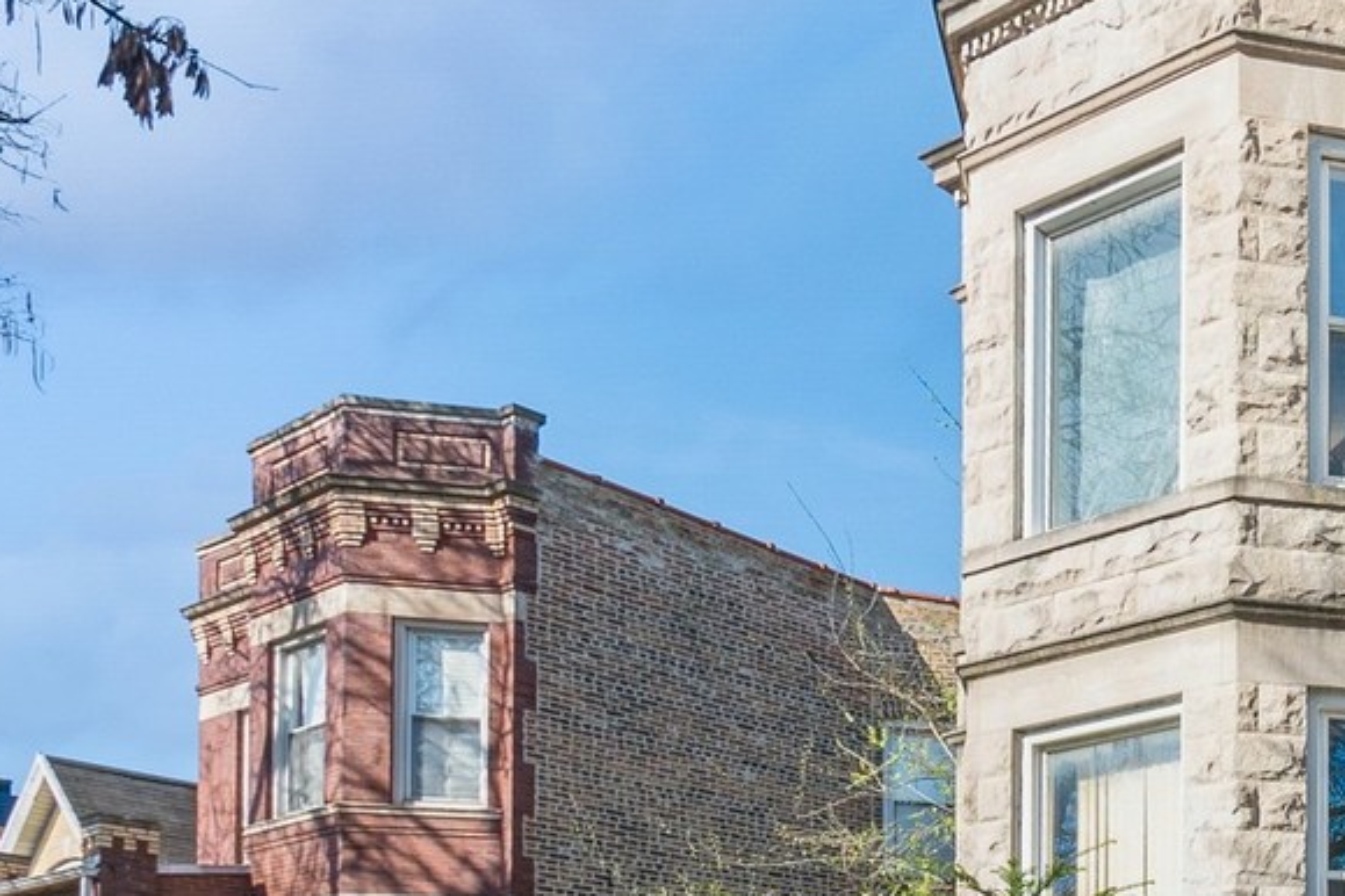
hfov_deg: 36.2
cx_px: 1607
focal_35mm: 42
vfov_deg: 31.6
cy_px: 615
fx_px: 1569
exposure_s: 1/125
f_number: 8
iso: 100
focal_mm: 10
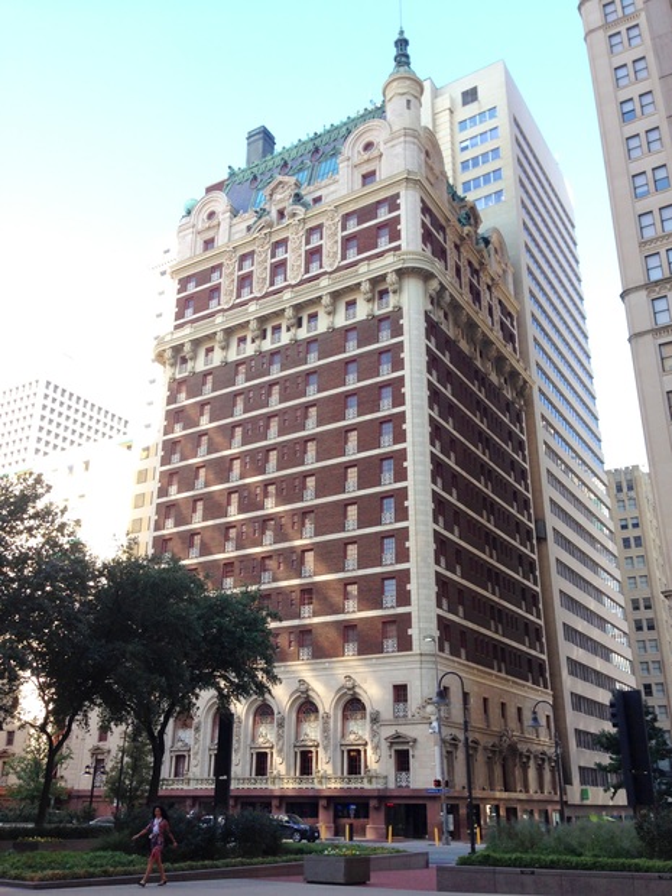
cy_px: 448
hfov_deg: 42.9
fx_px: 854
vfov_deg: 55.4
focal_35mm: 33
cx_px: 336
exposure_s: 1/184
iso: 50
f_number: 2.4
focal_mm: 4.12
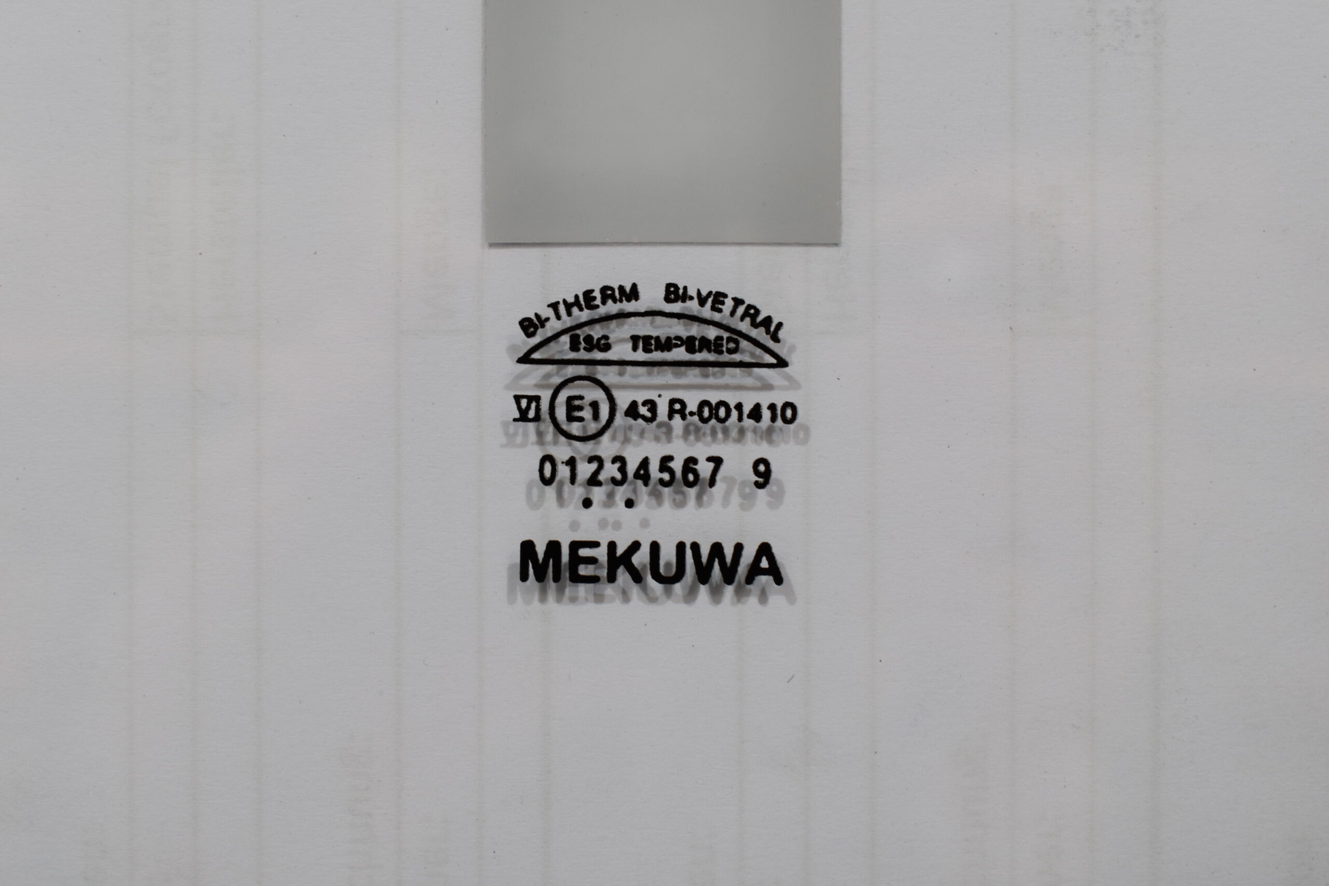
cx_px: 664
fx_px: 1883
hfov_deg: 38.9
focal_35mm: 51
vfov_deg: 26.5
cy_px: 443
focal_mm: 34
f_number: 8
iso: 360
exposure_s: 1/60
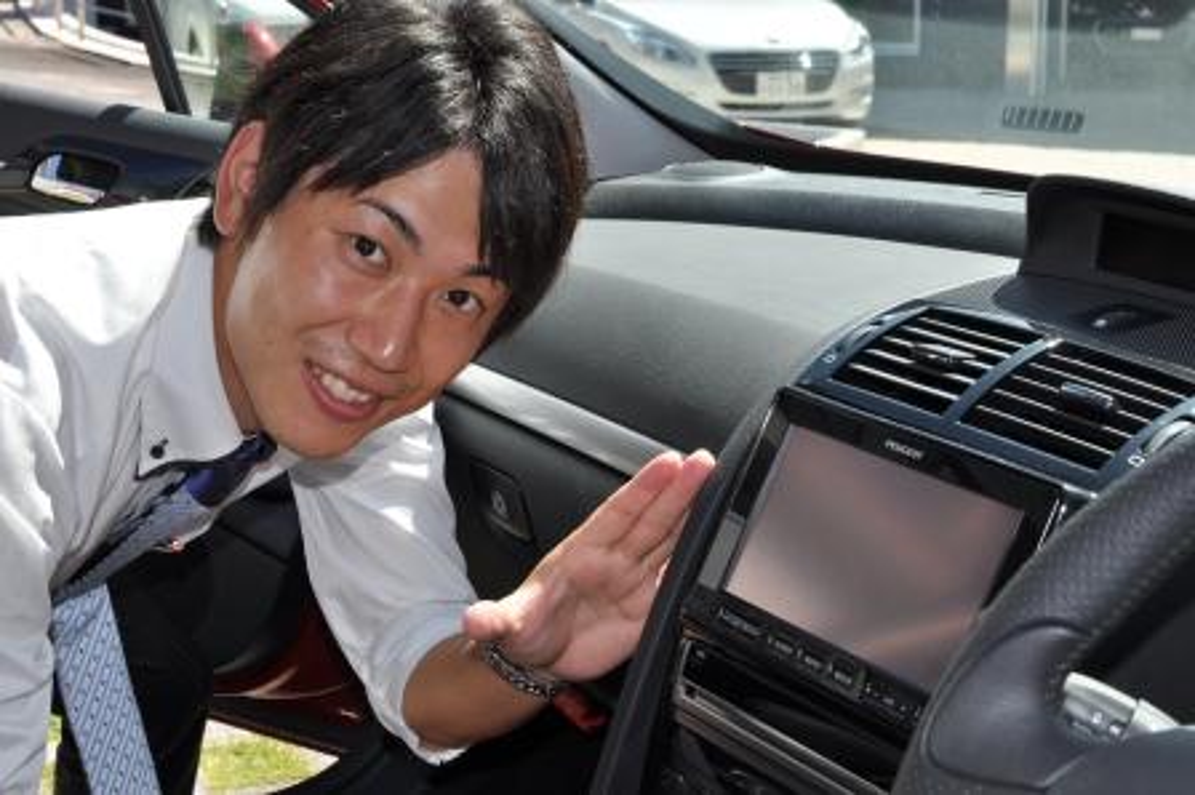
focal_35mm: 52
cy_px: 398
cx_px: 598
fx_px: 1741
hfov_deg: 37.9
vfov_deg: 25.7
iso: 200
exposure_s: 1/200
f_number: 8
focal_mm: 35
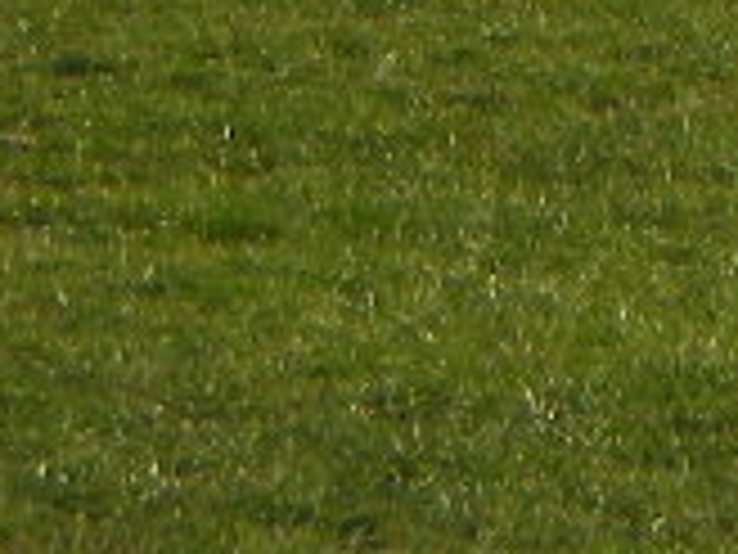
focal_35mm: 712
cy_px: -1063
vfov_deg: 2.1
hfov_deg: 2.8
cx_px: 1886
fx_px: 15180
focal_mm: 18.9
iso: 64
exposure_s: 1/204
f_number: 5.9
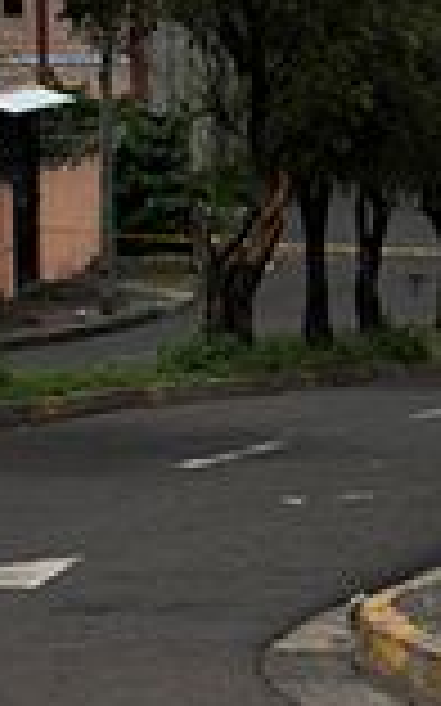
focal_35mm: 182
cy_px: 292
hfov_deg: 7.1
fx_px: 3503
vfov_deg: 11.5
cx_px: 662
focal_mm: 35
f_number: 7.1
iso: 200
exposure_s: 1/400
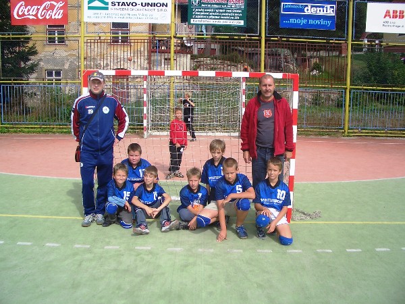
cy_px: 152
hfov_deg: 52.6
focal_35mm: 35
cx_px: 202
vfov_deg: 40.7
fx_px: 409
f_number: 4.3
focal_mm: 5.8
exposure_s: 1/400
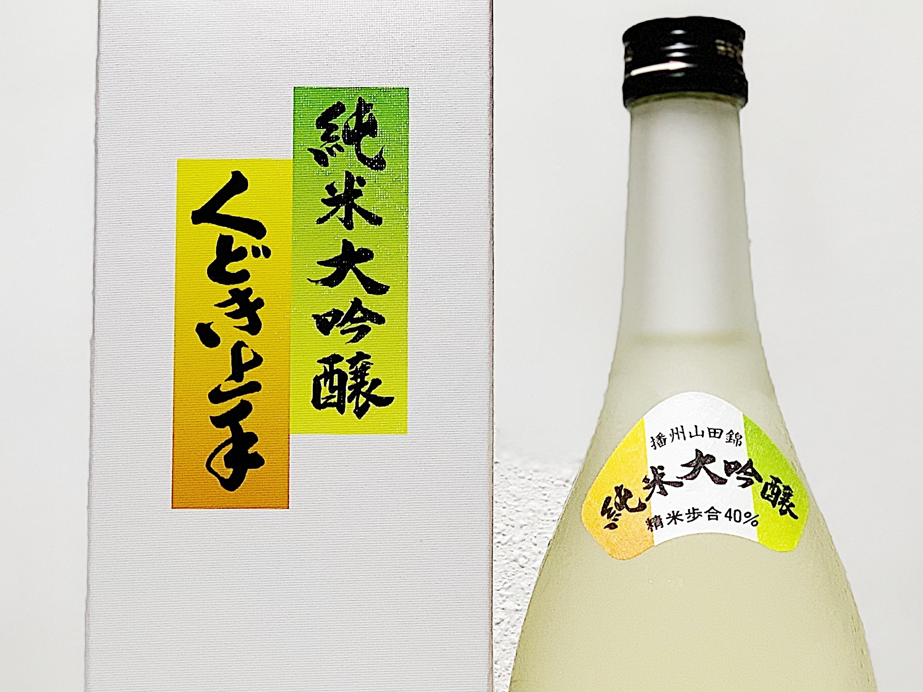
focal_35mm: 115
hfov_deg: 17.1
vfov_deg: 12.8
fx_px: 3066
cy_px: 580
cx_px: 491
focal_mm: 6
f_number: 2.4
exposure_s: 1/98
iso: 64
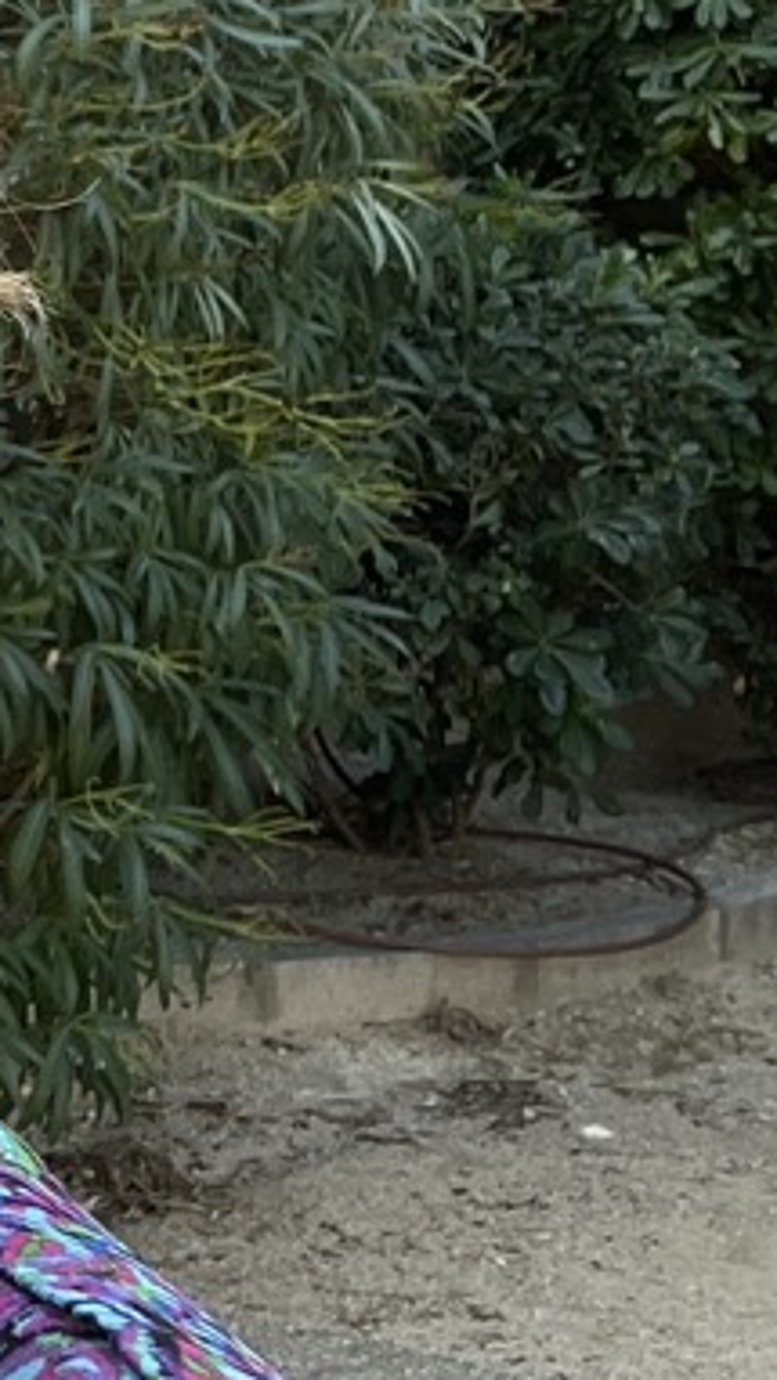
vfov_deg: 24.3
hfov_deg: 11.9
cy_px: 54
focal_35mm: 84
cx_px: -1023
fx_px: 3075
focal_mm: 2.71
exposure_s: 1/121
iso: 50
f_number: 2.2
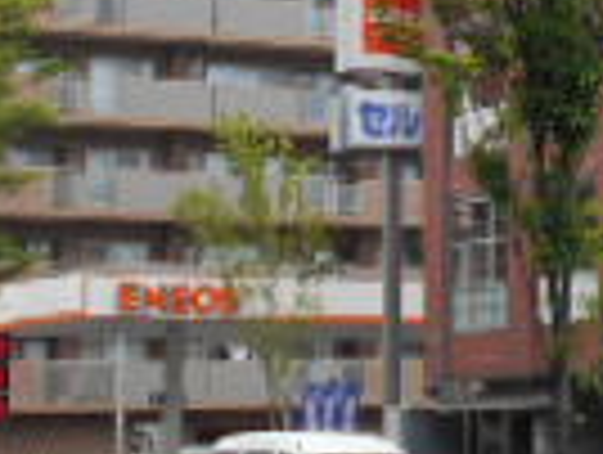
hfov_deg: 12.0
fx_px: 2827
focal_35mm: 162
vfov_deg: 8.7
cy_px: -467
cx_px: 670
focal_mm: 5.8
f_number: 3.6
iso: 80
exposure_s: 1/320
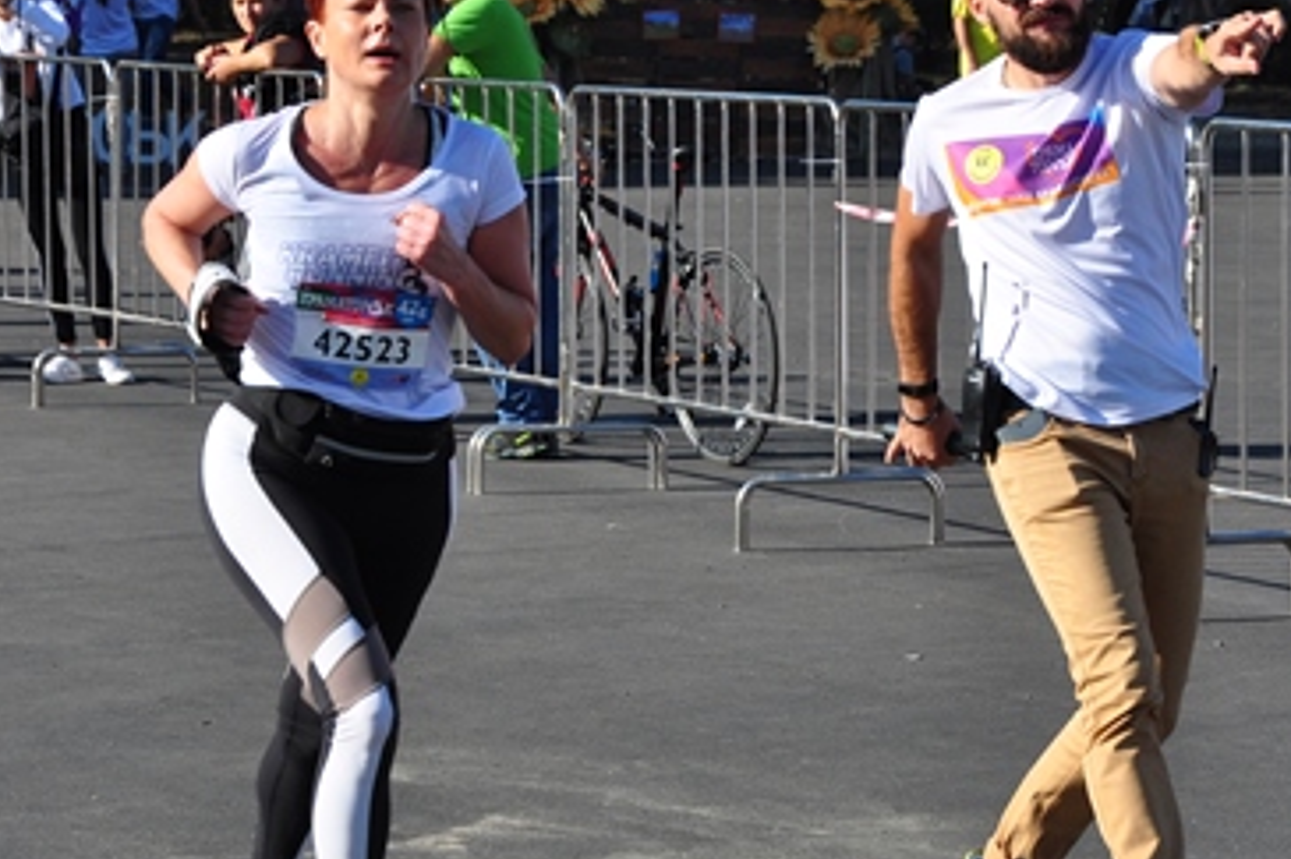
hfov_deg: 11.1
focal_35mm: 185
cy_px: 394
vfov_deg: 7.4
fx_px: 6625
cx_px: 707
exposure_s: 1/1000
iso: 400
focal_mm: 75
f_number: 8
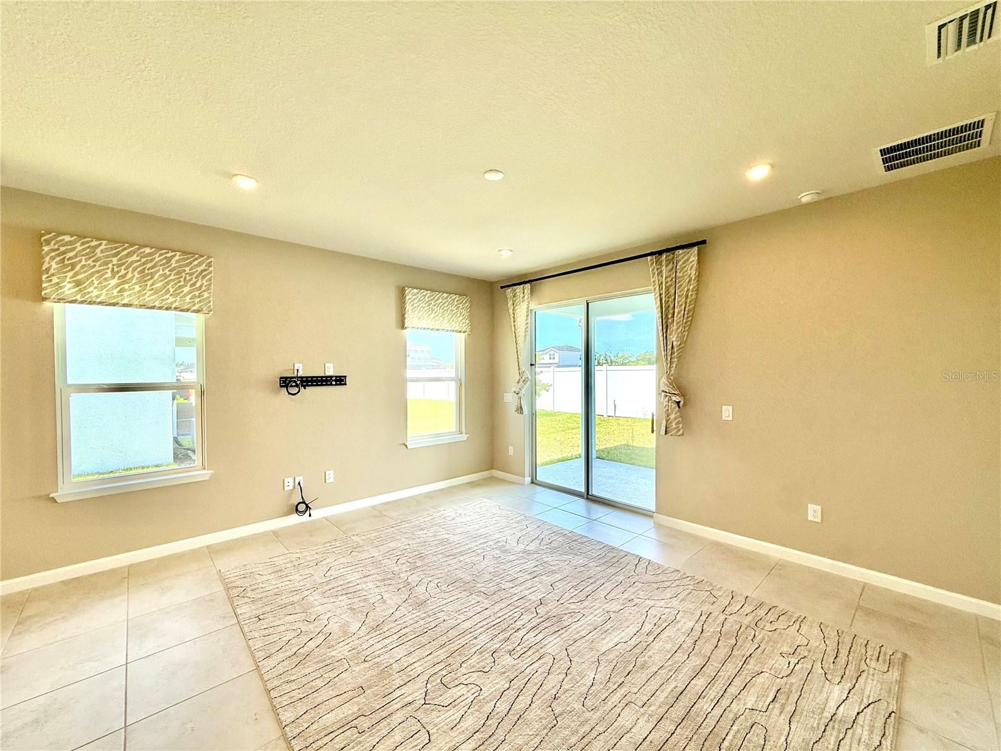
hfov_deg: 102.1
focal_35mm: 14
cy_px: 376
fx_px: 405
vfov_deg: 85.7
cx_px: 500
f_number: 2.2
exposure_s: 1/363
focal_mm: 2.22
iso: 64
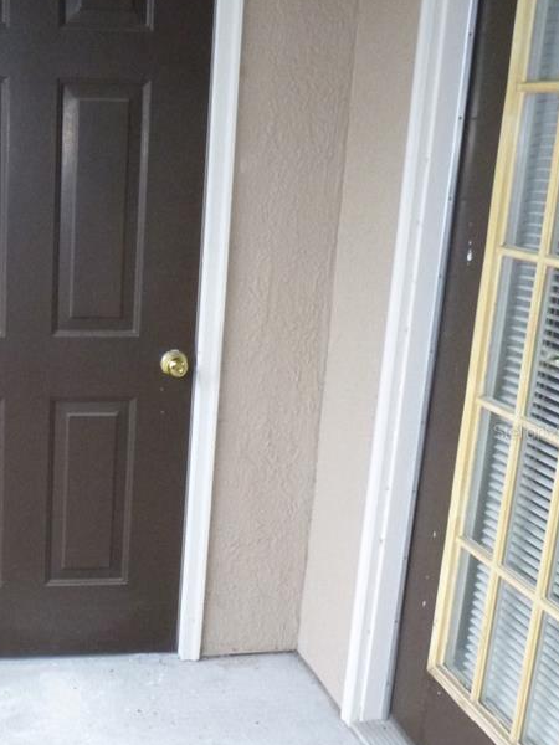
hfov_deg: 27.7
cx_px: 22
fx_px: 1077
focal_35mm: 50
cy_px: 431
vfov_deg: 38.1
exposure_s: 1/60
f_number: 3.9
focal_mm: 4.5
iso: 400
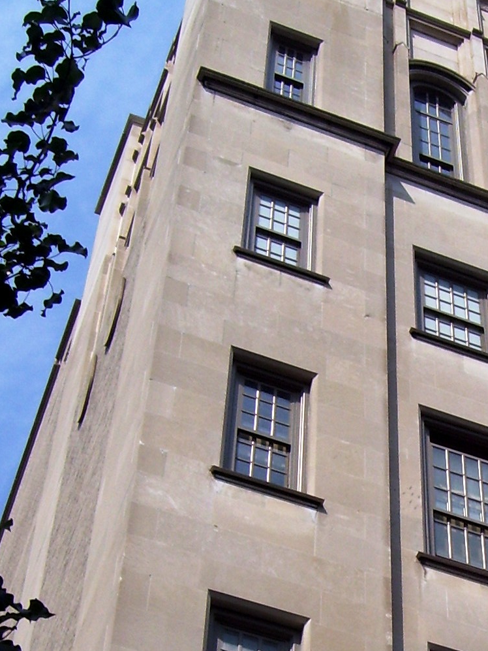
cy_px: 591
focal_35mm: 104
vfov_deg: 18.6
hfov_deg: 13.9
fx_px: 1954
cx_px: 541
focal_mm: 7.6
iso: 80
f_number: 5.6
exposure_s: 1/750
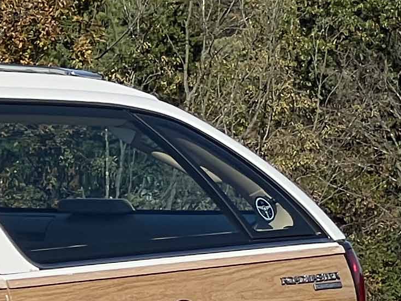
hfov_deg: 4.6
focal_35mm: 422
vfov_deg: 3.5
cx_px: -640
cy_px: 282
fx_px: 4889
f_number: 2.8
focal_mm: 9
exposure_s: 1/995
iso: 32
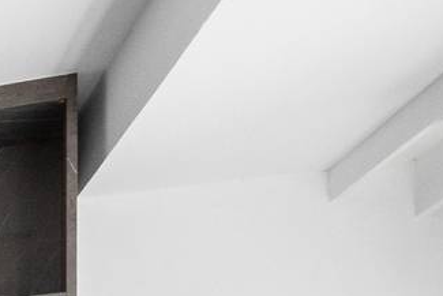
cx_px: -1228
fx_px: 1551
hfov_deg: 8.8
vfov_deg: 9.8
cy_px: 659
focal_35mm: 126
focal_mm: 16
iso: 400
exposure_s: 2
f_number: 11
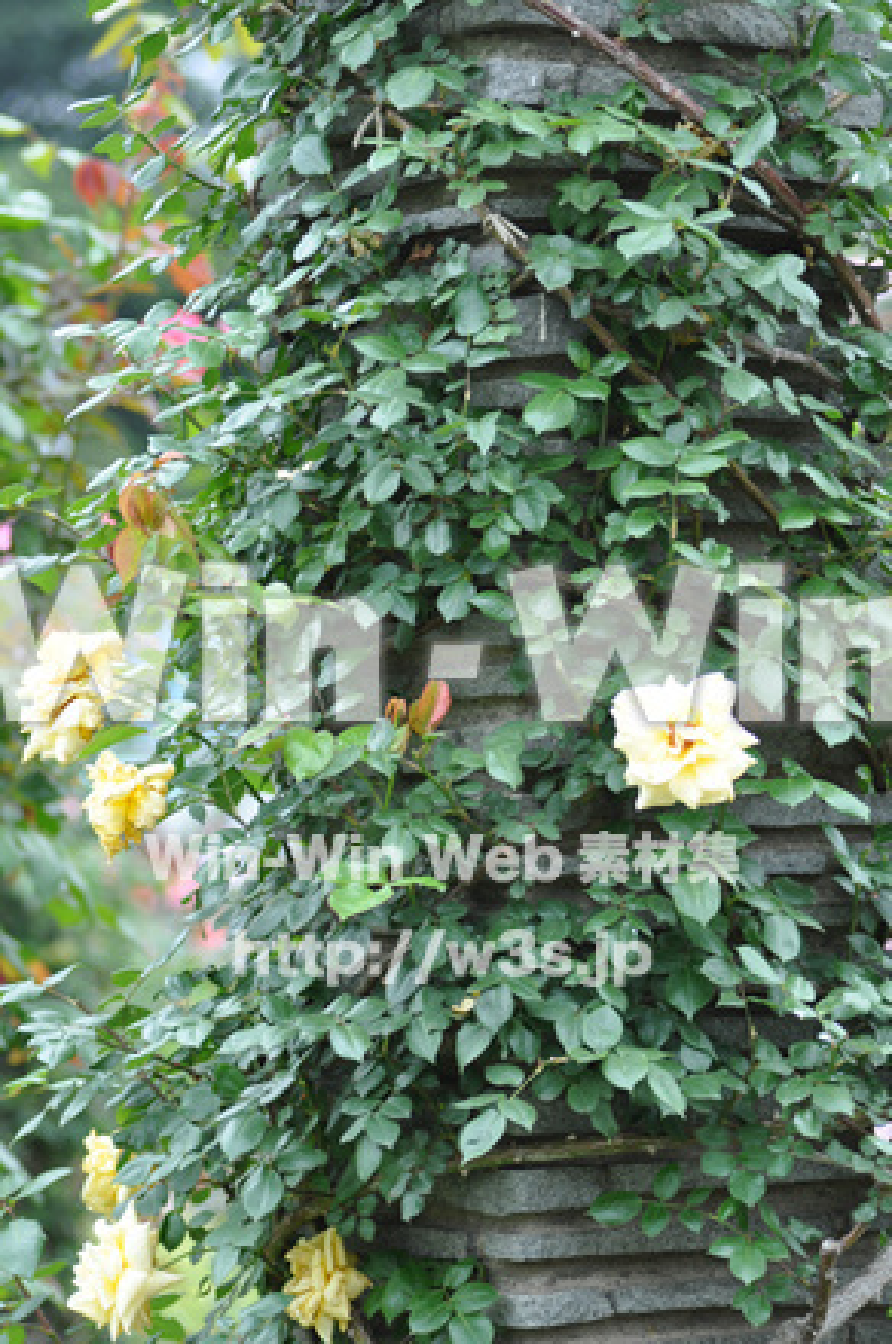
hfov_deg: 10.1
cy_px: 672
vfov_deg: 15.2
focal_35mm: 135
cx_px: 446
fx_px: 5033
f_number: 3.5
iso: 200
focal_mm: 90
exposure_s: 1/200
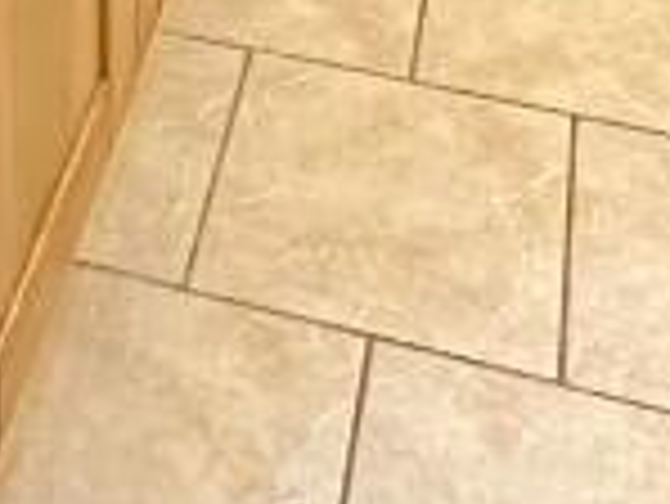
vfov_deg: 12.8
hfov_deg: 19.6
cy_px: -594
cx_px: -54
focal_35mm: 96
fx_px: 1860
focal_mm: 2.22
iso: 640
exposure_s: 1/50
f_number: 2.2
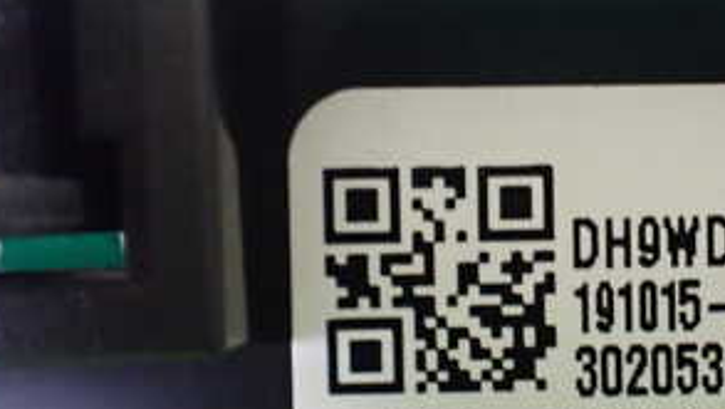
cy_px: 250
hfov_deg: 30.3
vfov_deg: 18.0
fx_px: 1288
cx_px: 628
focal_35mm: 67
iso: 1000
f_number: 2.3
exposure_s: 1/30
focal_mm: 5.4
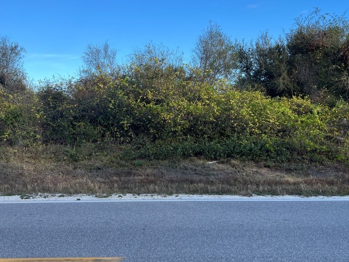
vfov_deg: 38.6
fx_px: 373
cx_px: 162
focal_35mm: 37
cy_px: 112
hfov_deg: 50.1
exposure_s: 1/1669
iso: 50
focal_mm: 5.7
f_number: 1.5
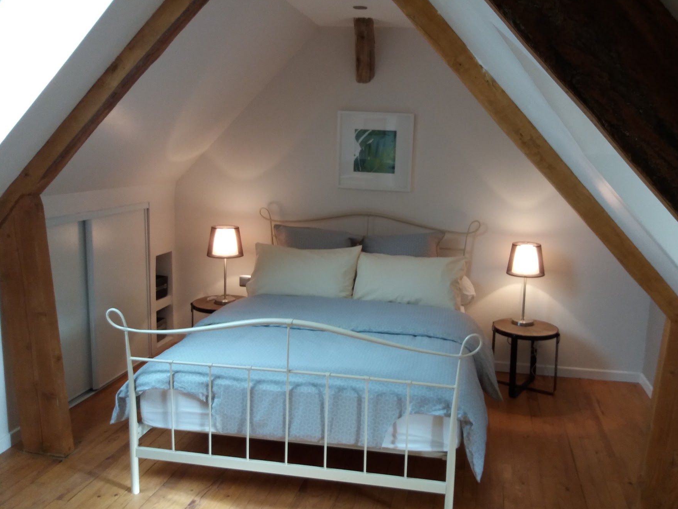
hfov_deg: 56.6
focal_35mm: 32
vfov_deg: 44.2
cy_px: 249
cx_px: 386
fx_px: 627
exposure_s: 1/33
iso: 100
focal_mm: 3.7
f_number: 1.9
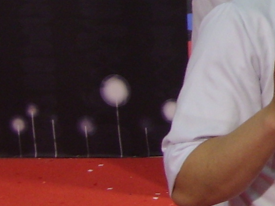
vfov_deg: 6.2
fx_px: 1883
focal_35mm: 237
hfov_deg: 7.6
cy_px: -138
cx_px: 725
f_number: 2.8
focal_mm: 6.3
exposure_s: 1/30
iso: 50
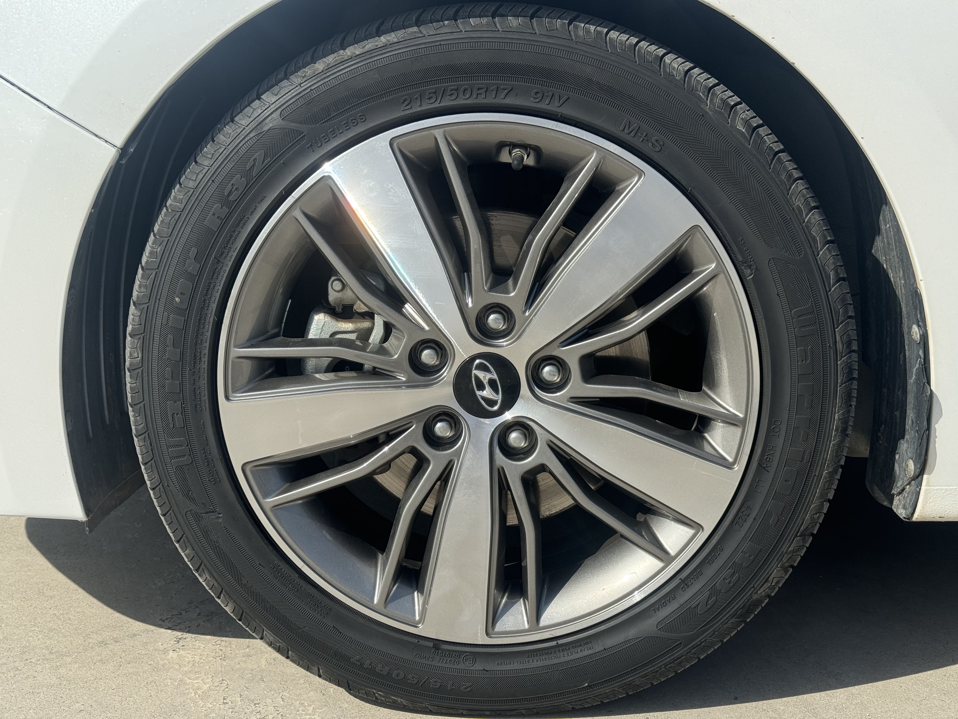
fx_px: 1328
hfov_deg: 39.7
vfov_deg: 30.3
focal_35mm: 48
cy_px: 360
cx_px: 479
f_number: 1.78
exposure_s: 1/3425
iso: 64
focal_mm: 6.76
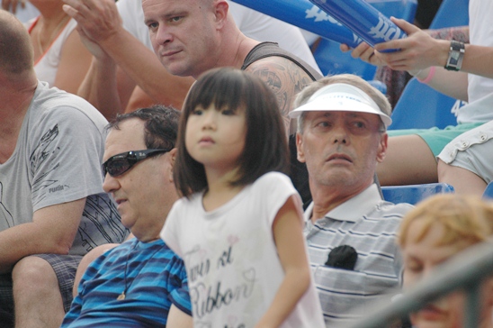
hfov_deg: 5.7
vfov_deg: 3.8
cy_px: 164
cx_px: 246
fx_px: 4924
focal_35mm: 360
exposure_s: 1/320
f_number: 5.6
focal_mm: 240
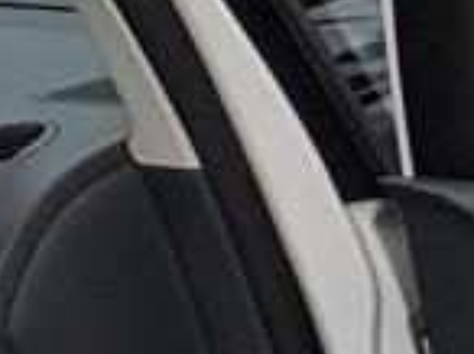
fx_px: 1176
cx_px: 1364
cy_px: 120
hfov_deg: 12.1
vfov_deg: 17.1
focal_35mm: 86
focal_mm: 2.22
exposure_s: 1/99
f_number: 2.2
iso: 50
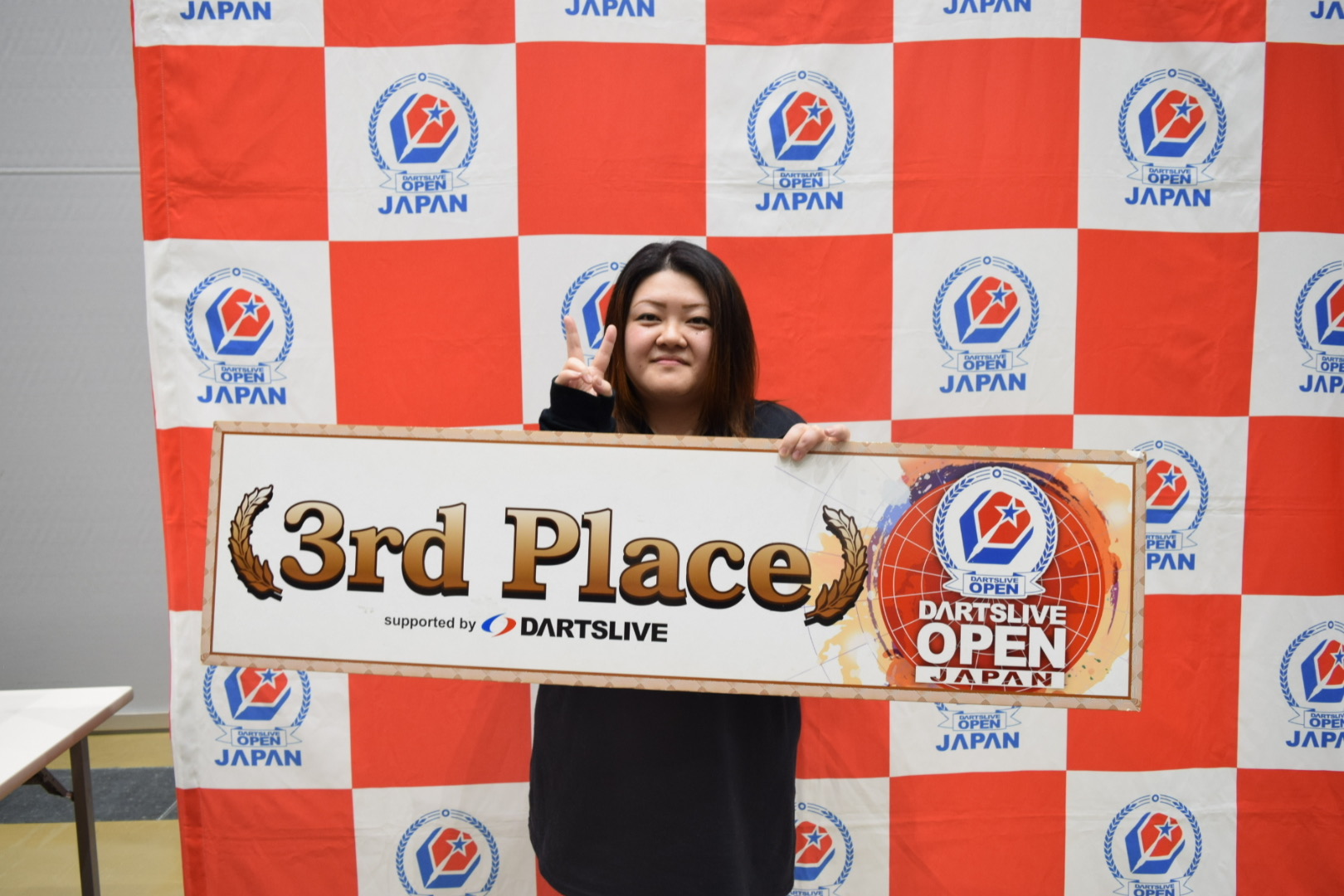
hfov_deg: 67.4
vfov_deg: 47.9
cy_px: 448
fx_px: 1008
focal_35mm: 27
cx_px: 672
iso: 720
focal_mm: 18
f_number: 5
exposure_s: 1/60
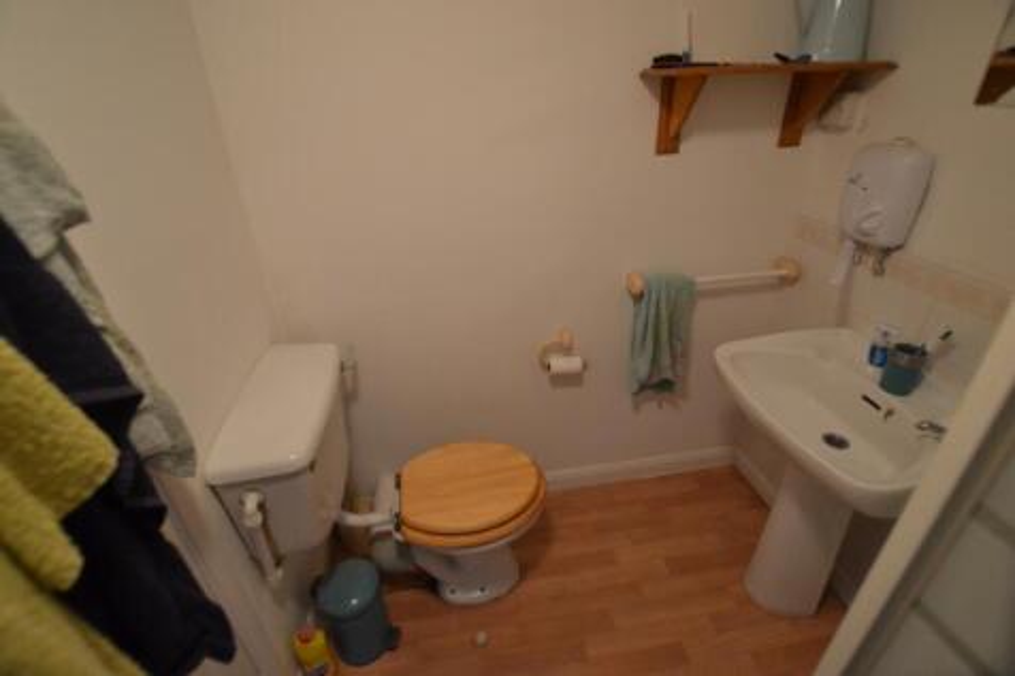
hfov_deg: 100.4
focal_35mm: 15
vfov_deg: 77.3
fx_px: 423
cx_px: 508
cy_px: 338
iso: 1800
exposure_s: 1/60
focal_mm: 10
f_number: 3.5
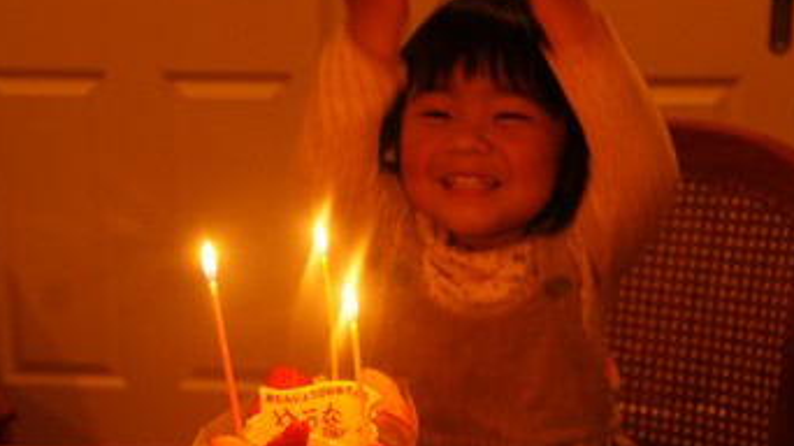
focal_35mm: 54
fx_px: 1136
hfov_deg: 38.5
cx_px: 439
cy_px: 254
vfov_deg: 22.2
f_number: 4.5
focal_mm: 28
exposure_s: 1/13
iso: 800
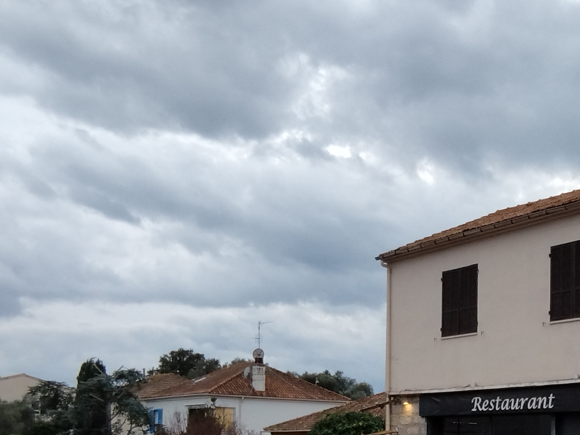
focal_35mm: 32
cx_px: 473
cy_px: 406
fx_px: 536
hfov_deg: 52.7
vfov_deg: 40.2
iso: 50
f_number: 2.2
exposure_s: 1/594
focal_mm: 1.65
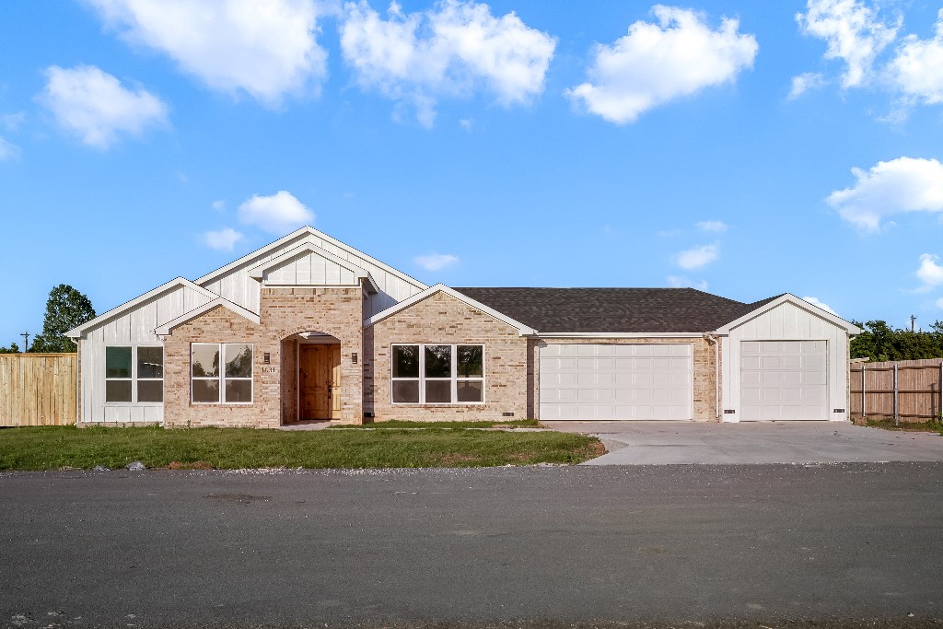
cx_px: 472
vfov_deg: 42.3
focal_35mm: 31
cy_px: 314
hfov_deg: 60.3
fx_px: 812
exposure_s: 1/250
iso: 100
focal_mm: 31
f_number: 9
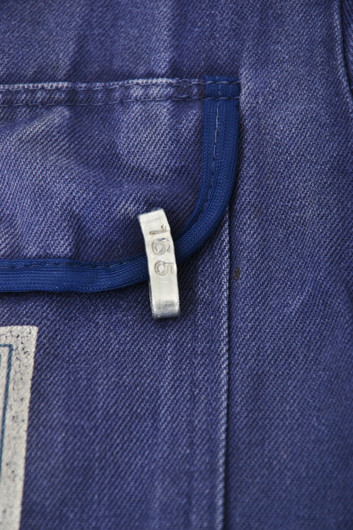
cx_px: 176
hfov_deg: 8.7
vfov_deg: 13.0
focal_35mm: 158
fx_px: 2316
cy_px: 265
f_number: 9
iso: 100
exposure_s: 1/125
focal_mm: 105
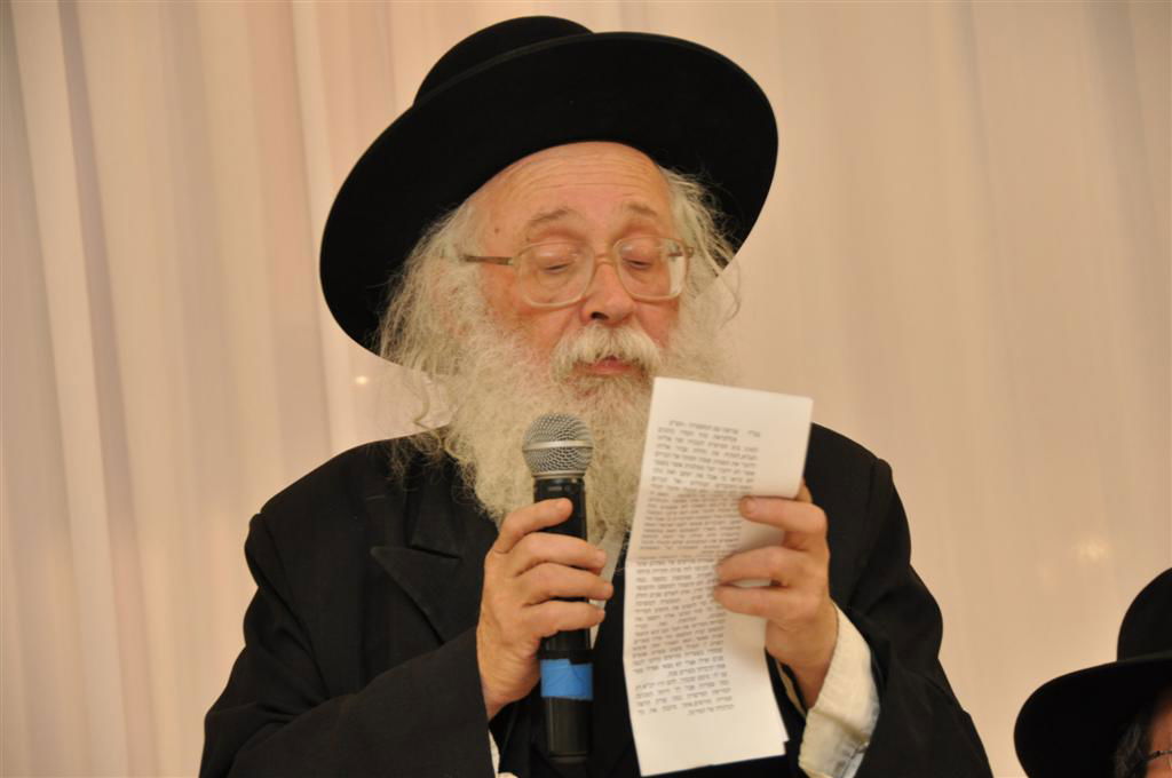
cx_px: 586
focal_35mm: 142
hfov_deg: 14.4
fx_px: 4633
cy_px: 389
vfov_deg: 9.6
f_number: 5.3
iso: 800
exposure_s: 1/60
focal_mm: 95
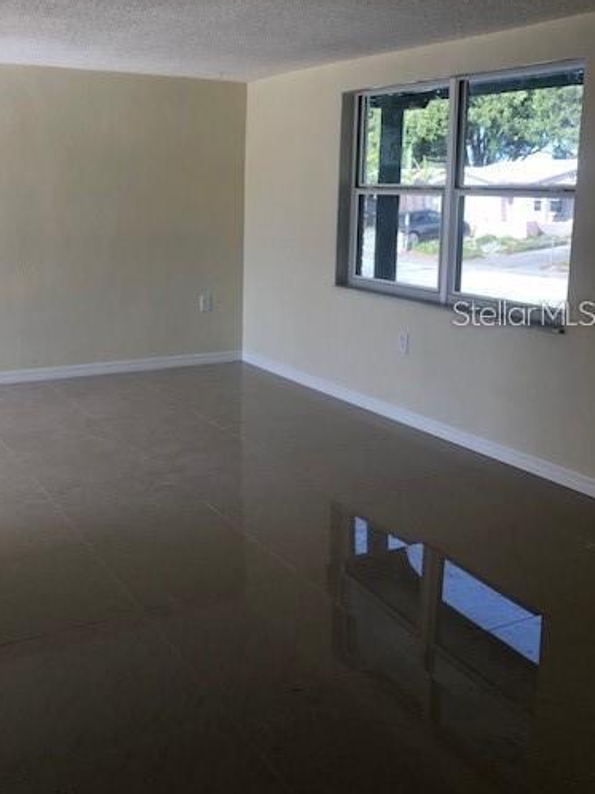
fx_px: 826
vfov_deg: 51.0
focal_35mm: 36
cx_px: 220
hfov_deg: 39.3
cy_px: 312
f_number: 1.8
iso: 40
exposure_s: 1/120
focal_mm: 4
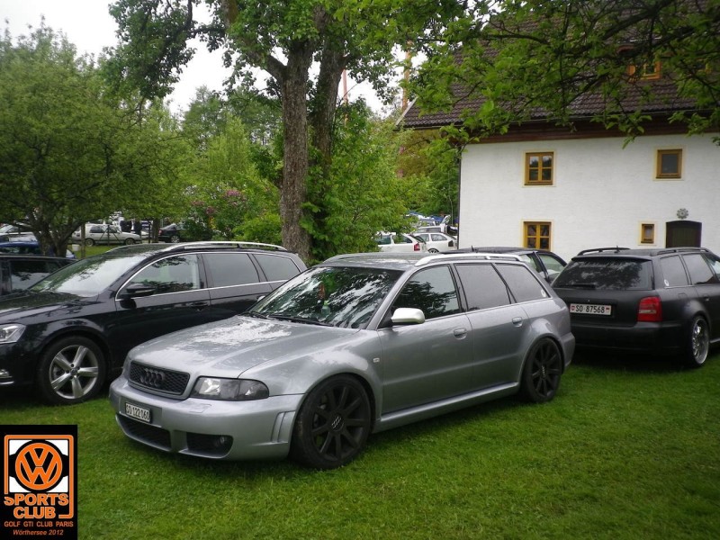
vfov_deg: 40.7
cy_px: 270
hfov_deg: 52.6
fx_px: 728
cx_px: 360
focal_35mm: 35
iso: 80
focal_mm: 6.4
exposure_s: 1/100
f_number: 3.9
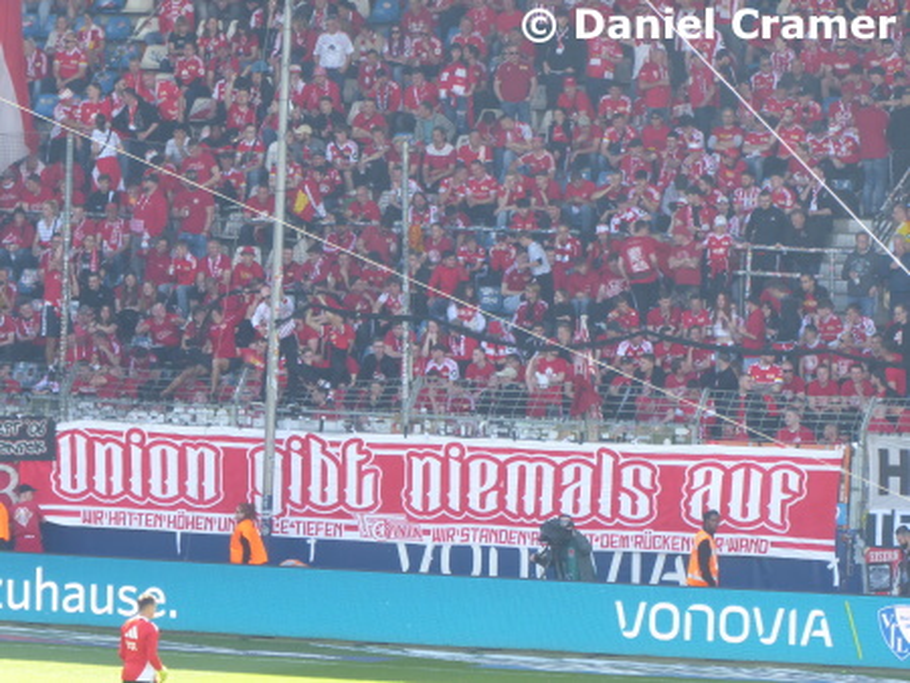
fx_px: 11336
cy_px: 342
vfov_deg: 3.5
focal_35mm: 431
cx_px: 455
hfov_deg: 4.6
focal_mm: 77.3
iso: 200
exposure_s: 1/100
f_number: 6
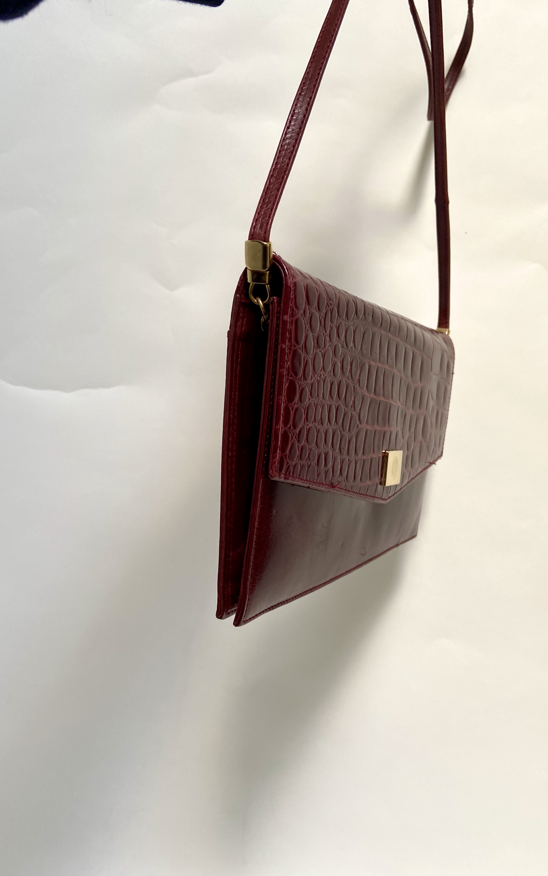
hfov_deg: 44.5
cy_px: 442
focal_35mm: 28
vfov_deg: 66.5
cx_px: 289
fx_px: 669
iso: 80
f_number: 1.8
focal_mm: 4.25
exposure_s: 1/100
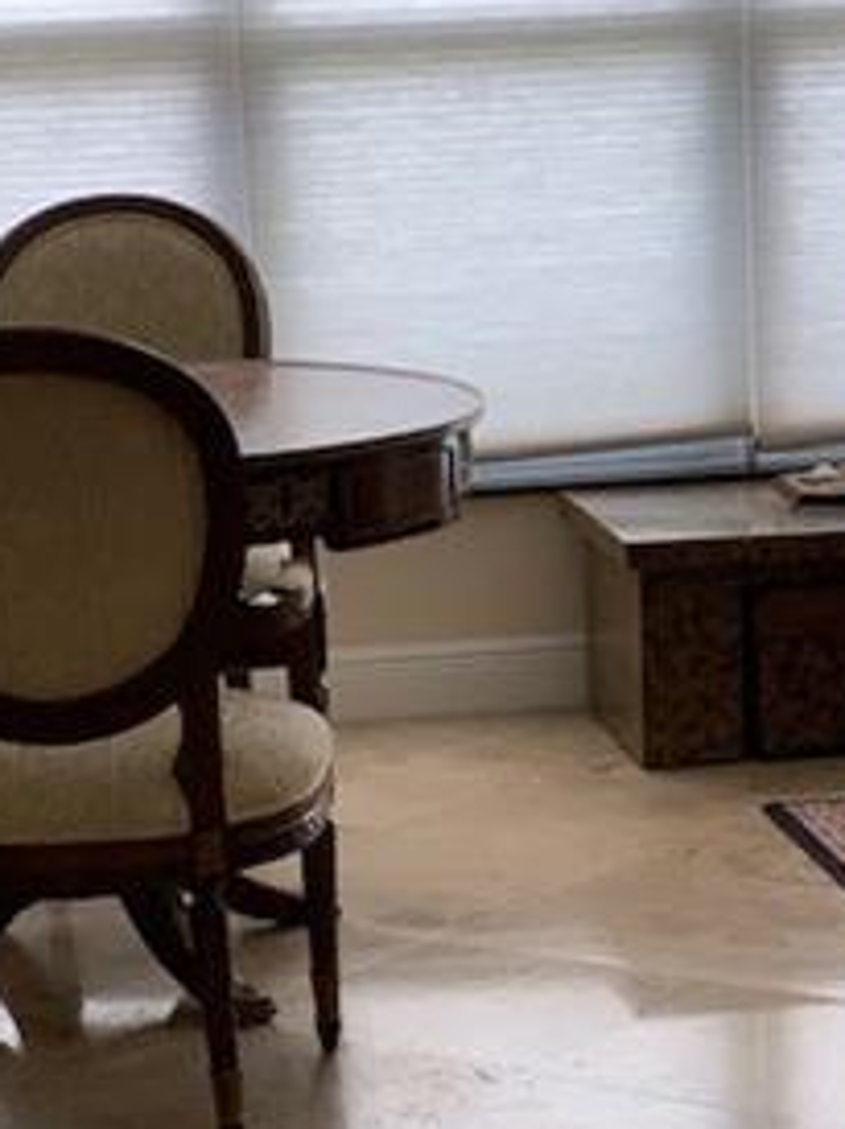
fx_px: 3716
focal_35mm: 114
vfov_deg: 16.9
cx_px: 577
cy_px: 1162
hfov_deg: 13.0
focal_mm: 6
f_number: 2.4
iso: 125
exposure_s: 1/69
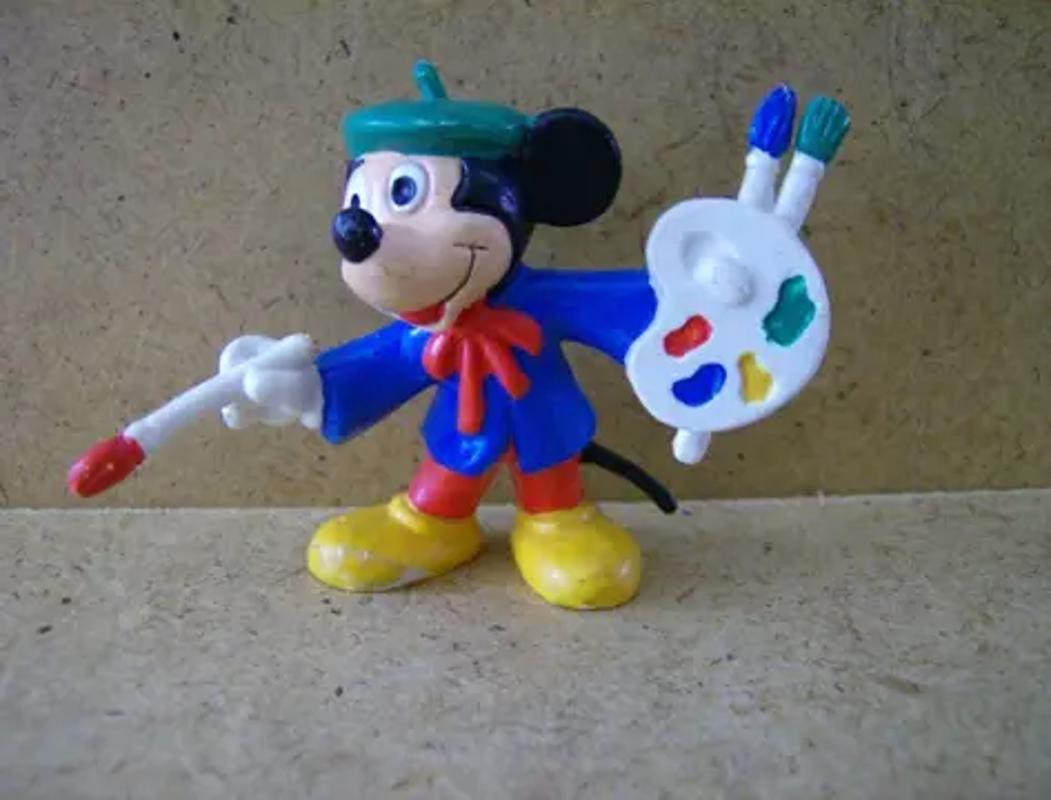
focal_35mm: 36
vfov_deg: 40.0
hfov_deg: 51.1
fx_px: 1099
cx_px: 526
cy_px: 400
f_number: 2.8
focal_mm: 6
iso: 200
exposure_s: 1/33.7
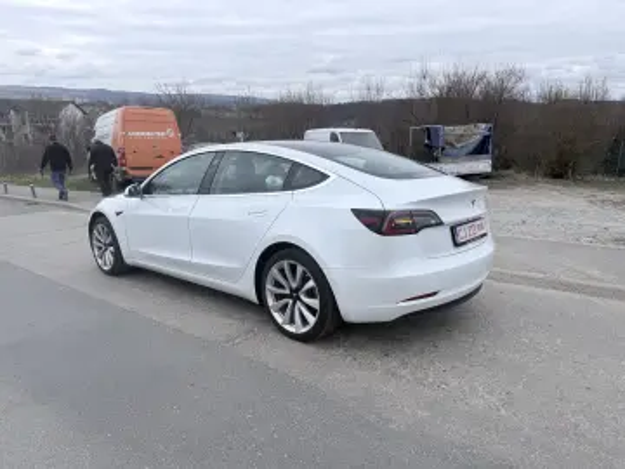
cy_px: 234
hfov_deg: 71.6
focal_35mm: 24
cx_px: 312
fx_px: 433
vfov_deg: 56.8
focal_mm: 6.76
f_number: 1.78
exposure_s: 1/3584
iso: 80
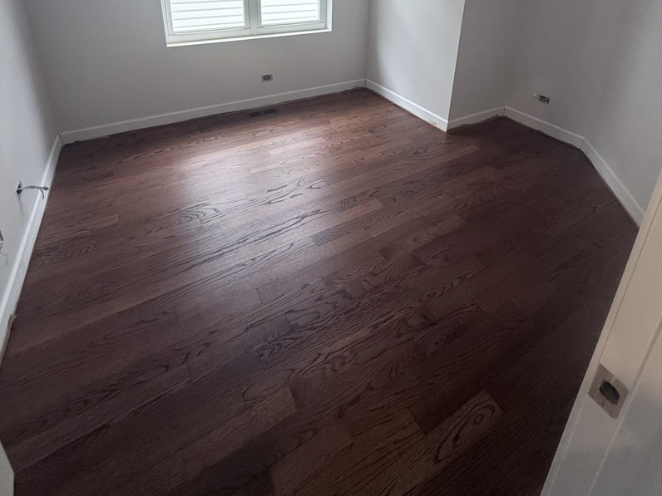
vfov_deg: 61.0
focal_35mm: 19
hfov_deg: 84.7
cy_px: 76
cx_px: 327
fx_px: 363
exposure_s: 1/120
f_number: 2.2
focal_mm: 2.22
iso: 250
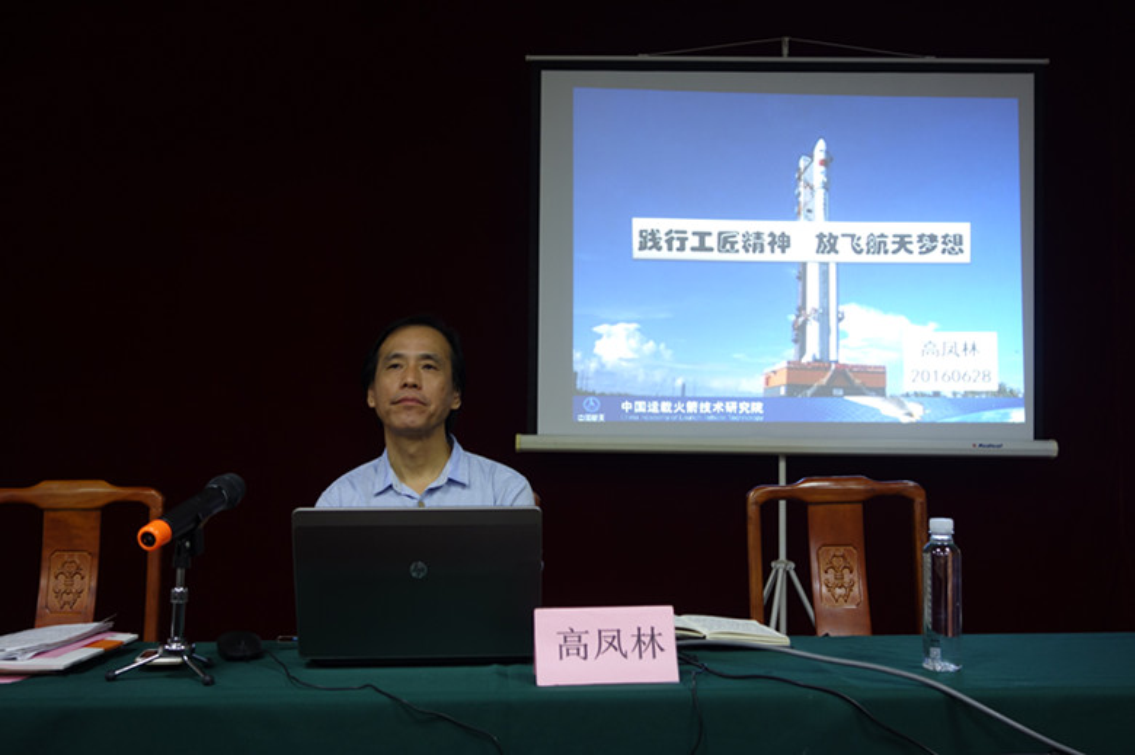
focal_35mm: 43
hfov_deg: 45.5
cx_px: 568
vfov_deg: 31.1
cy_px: 378
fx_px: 1355
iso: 125
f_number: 3.2
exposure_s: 1/5
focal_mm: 16.01
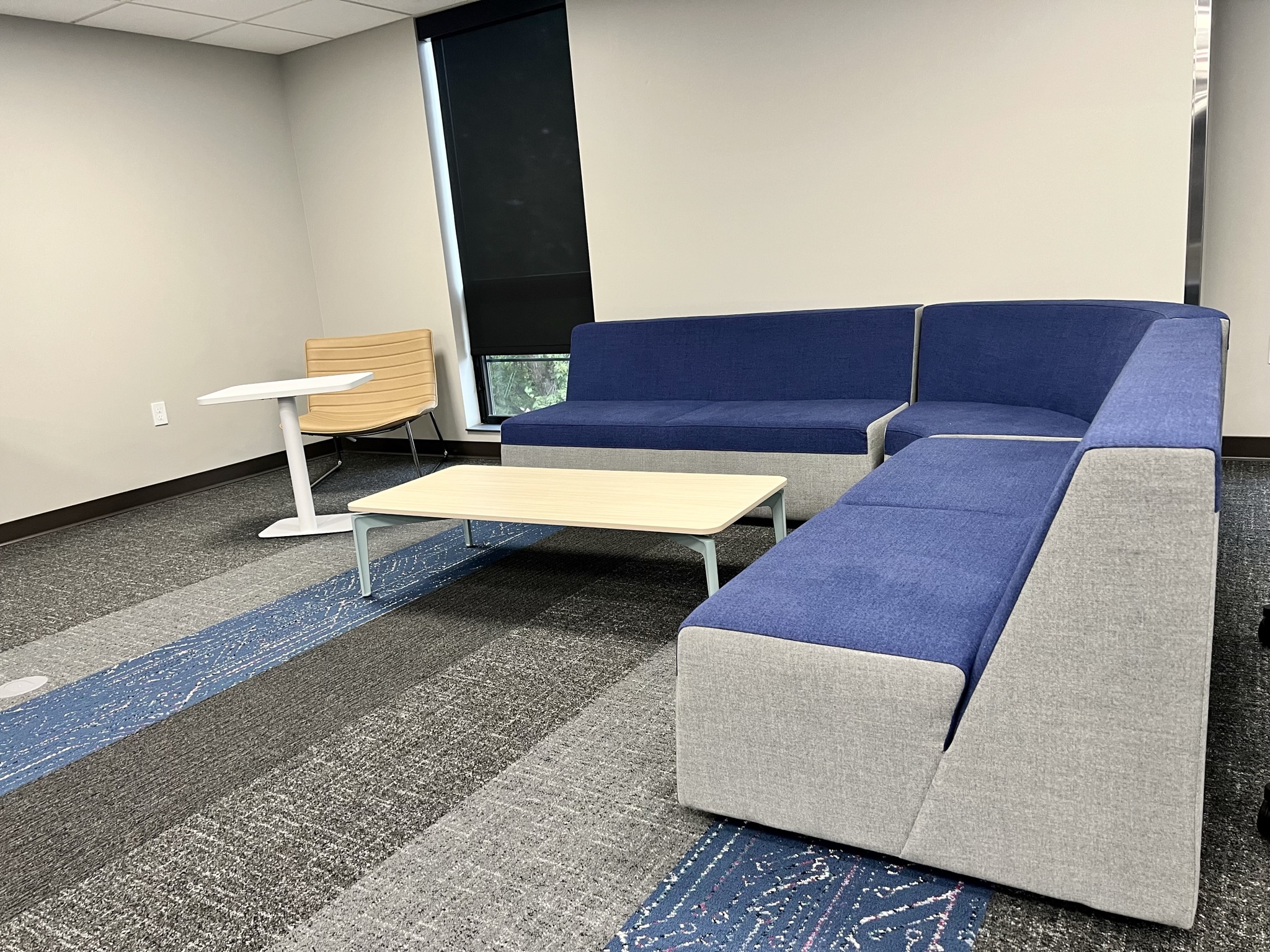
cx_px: 635
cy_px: 476
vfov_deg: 53.1
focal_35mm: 26
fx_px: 954
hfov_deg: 67.3
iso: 100
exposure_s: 1/60
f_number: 1.5
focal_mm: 5.7
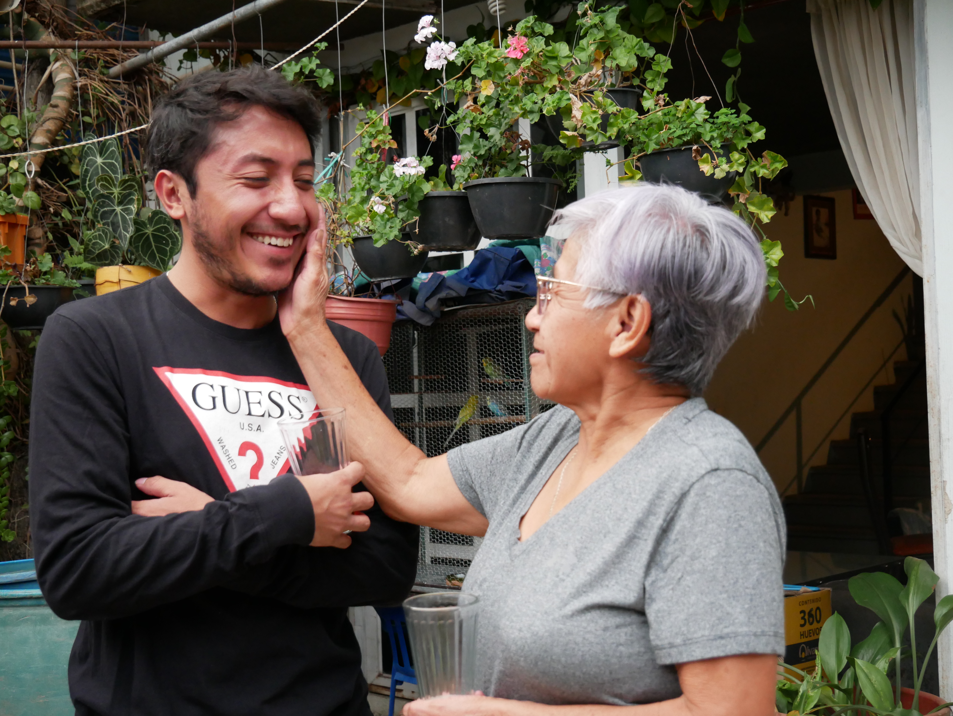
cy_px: 358
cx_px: 476
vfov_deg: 29.1
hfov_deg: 38.2
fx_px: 1377
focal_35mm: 50
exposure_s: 1/60
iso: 1250
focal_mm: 25
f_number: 4.5
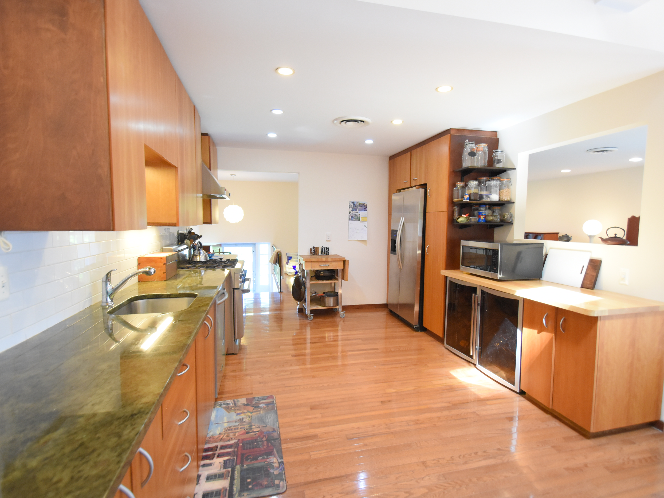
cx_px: 346
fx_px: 326
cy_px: 239
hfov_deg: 91.0
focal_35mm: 17
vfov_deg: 74.7
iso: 1600
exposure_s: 1/60
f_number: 3.5
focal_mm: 10
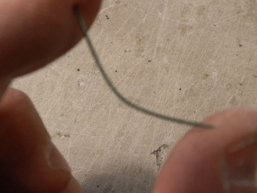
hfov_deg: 56.7
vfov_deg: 44.2
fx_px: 238
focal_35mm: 32
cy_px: 94
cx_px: 141
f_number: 3.1
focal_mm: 5
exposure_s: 1/200
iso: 400
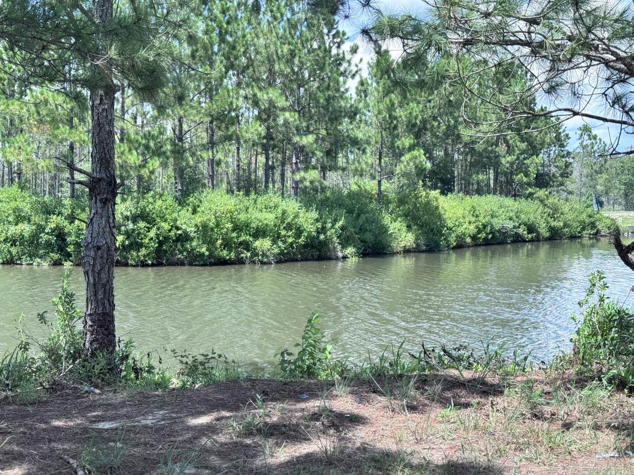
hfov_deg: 39.7
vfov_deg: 30.3
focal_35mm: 48
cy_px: 238
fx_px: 879
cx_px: 317
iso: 64
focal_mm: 6.76
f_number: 1.78
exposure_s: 1/1215
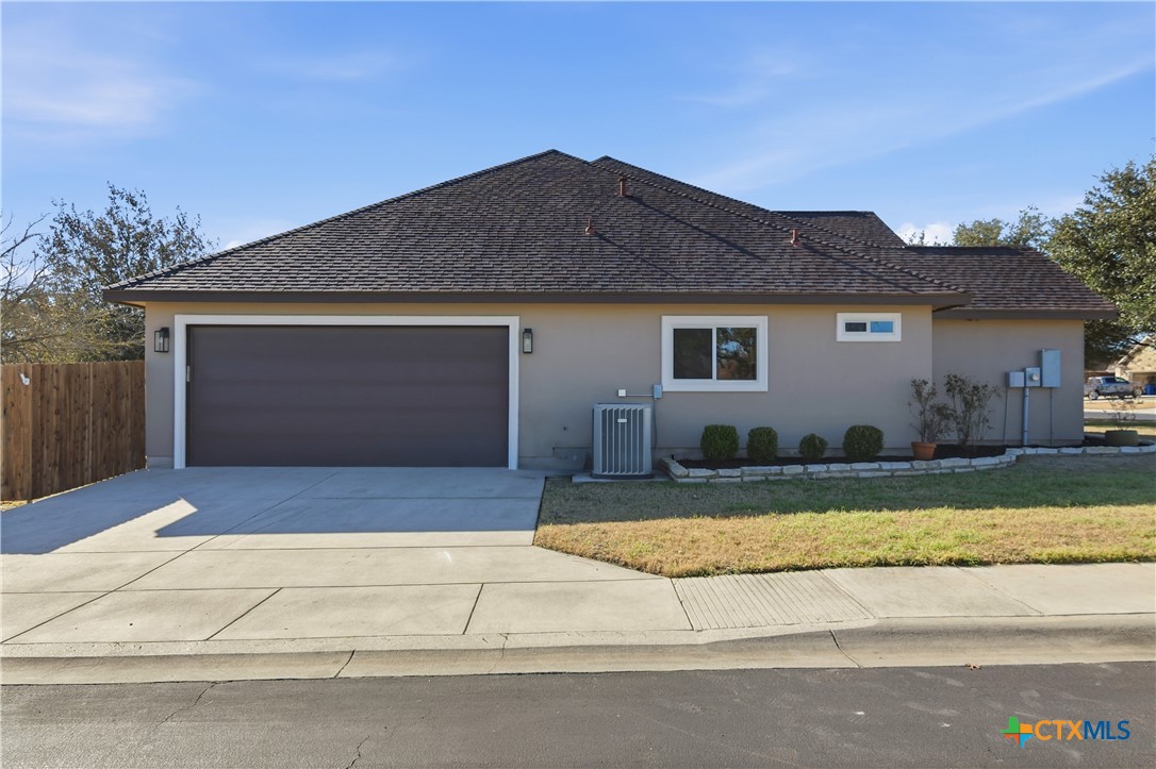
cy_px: 384
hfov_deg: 81.2
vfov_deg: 59.4
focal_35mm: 21
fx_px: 674
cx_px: 578
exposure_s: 1/8000
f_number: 7.1
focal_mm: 14
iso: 100
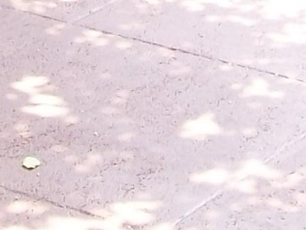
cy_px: -453
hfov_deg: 8.2
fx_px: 2123
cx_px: 220
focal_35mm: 240
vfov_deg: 5.8
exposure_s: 1/200
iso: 80
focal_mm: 6
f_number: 2.7
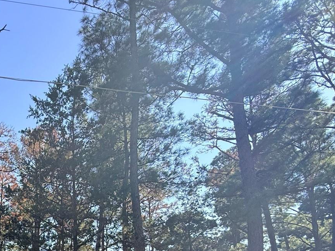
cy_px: 272
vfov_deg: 36.7
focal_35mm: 33
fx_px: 319
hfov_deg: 47.6
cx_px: 13
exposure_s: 1/540
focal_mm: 2.22
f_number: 2.2
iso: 64
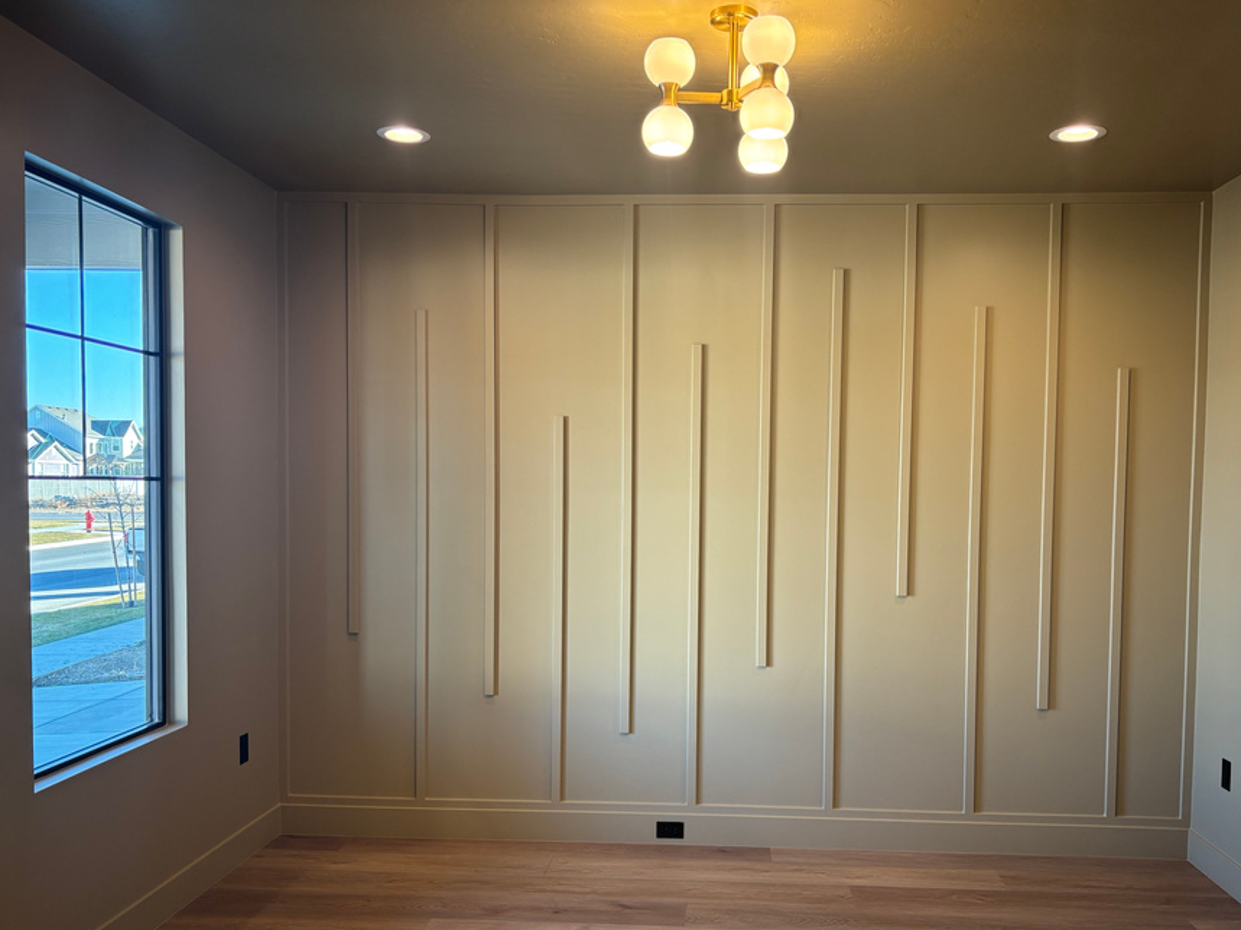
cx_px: 689
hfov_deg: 58.2
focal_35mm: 31
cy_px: 540
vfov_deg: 45.3
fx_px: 1111
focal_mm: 5.96
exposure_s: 1/60
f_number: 1.6
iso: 80
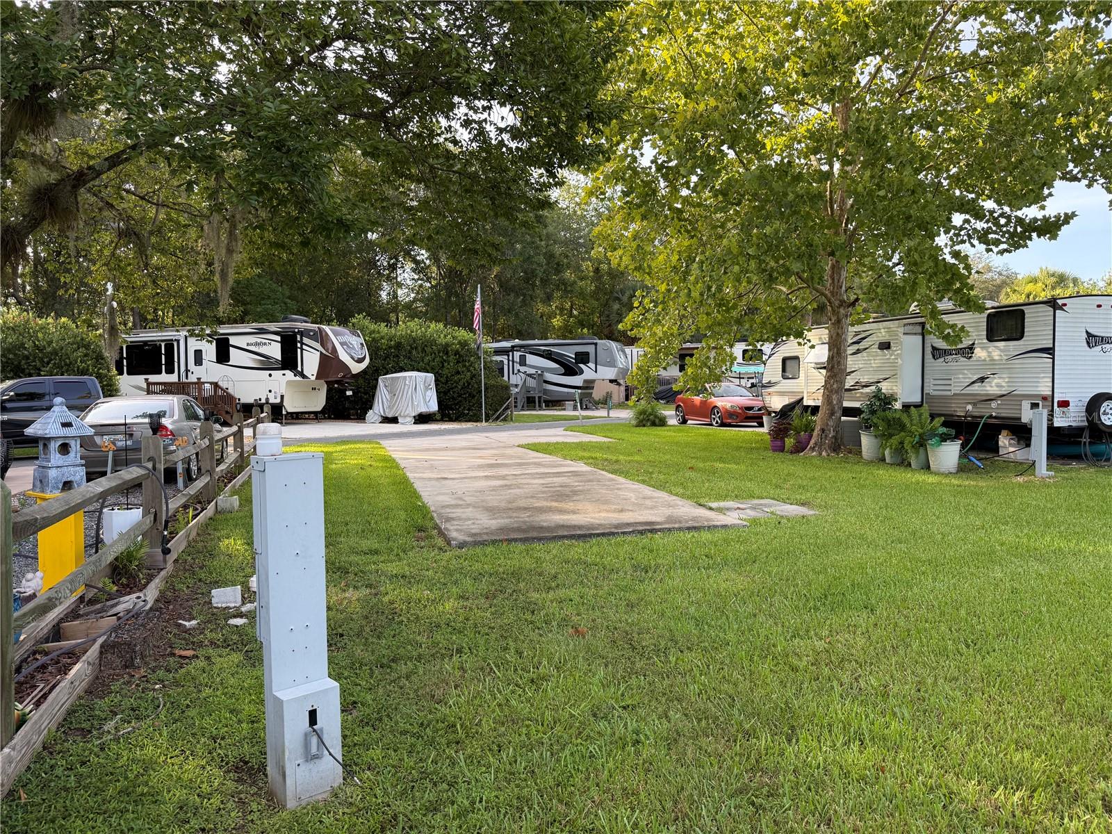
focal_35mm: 24
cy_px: 417
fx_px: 771
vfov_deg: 56.8
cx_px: 556
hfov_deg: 71.6
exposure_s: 1/563
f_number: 1.78
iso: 100
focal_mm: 6.76
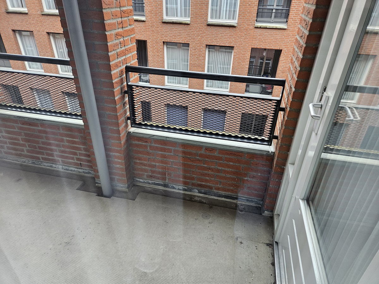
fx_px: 252
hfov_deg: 73.9
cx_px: 190
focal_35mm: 23
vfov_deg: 58.9
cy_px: 142
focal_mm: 5.4
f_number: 1.8
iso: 80
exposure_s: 1/100
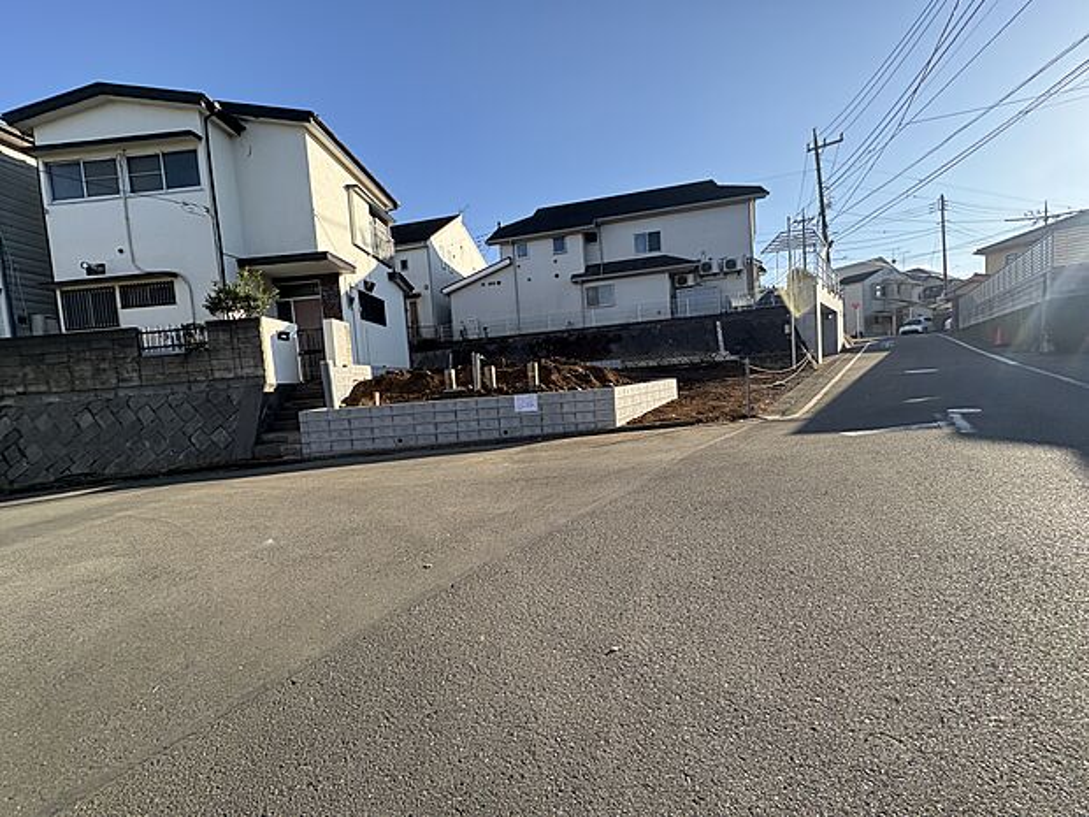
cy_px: 408
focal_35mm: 14
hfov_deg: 102.1
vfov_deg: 85.7
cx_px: 544
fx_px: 440
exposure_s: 1/849
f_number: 2.2
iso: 64
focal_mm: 2.22
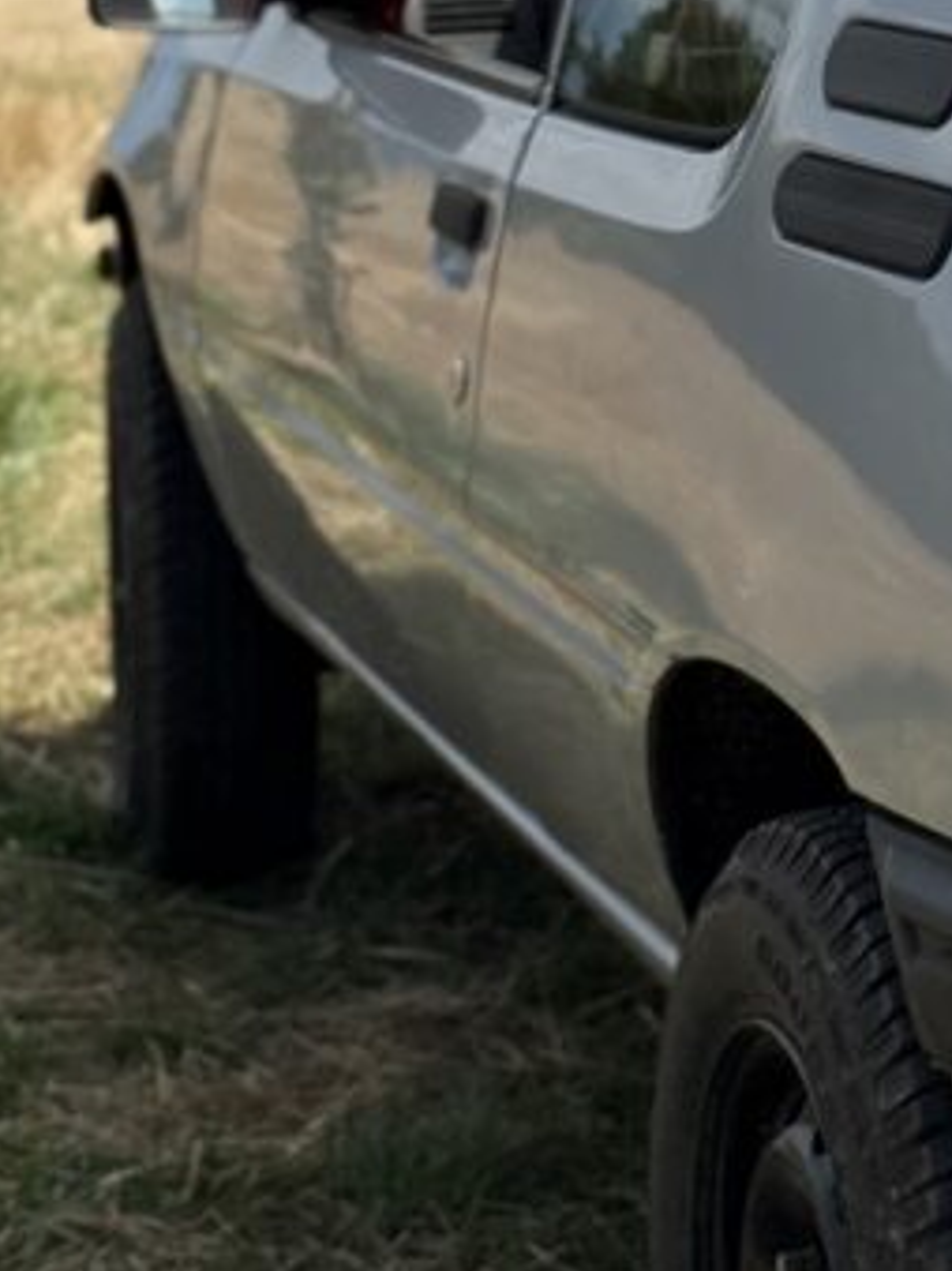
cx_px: 1042
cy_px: 270
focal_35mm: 145
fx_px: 5320
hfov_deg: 10.1
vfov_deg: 13.6
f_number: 1.78
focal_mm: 6.76
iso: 80
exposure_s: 1/8772
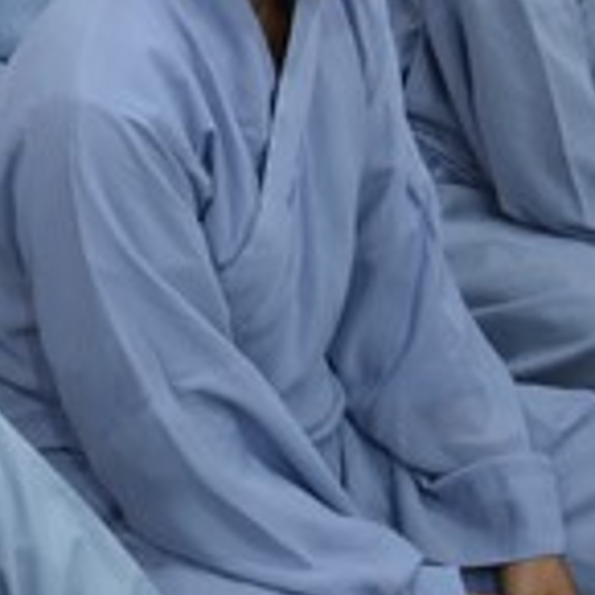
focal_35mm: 114
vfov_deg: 14.9
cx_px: -193
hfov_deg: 14.6
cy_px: -70
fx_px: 2217
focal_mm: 30
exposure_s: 1/60
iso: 560
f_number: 4
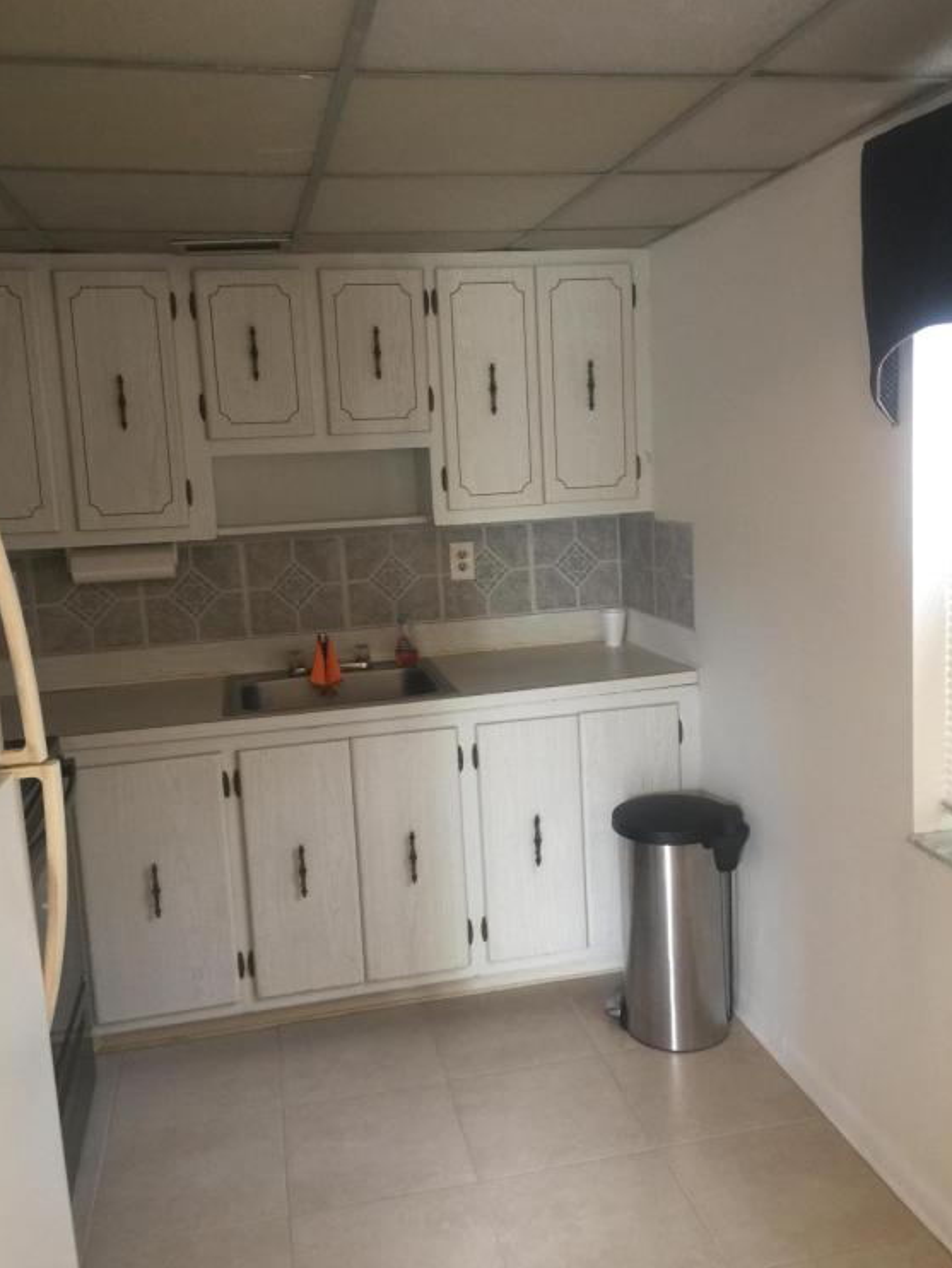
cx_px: 477
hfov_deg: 46.8
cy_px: 613
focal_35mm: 30
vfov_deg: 59.9
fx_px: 1099
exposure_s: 1/15
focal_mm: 4.15
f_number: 2.2
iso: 64
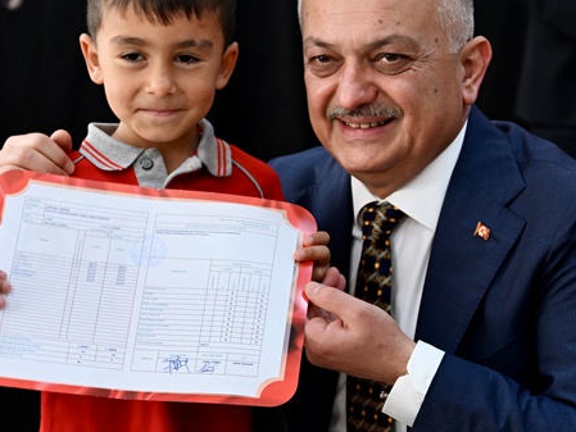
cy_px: 253
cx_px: 291
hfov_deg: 25.3
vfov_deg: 19.1
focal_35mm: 77
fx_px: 1282
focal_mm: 45
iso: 220
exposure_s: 1/50
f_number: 2.8
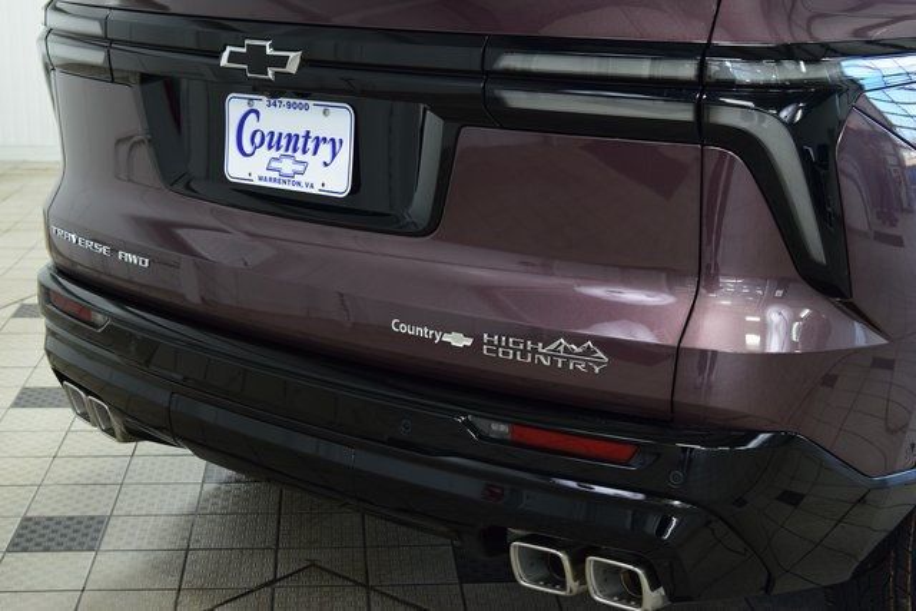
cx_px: 458
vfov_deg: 23.8
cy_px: 306
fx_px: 1451
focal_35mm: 57
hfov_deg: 35.0
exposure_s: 1/15
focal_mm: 38
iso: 720
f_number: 6.3
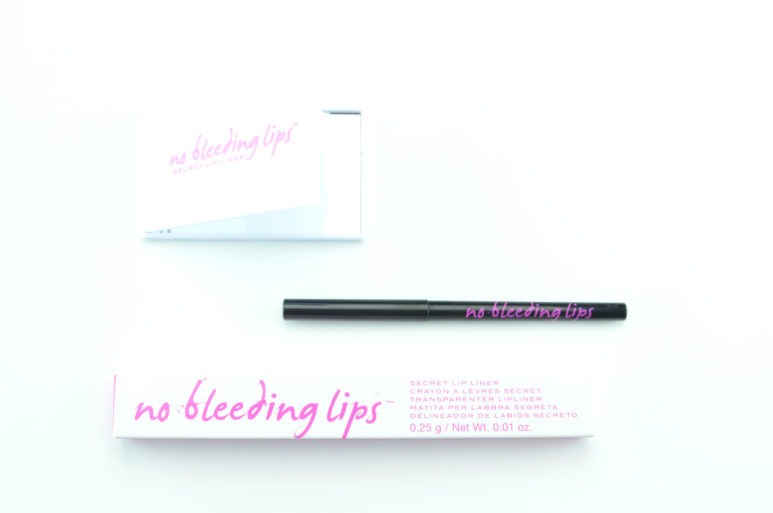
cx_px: 386
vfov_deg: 47.8
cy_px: 256
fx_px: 579
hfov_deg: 67.5
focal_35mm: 27
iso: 400
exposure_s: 1/50
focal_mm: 18
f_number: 8
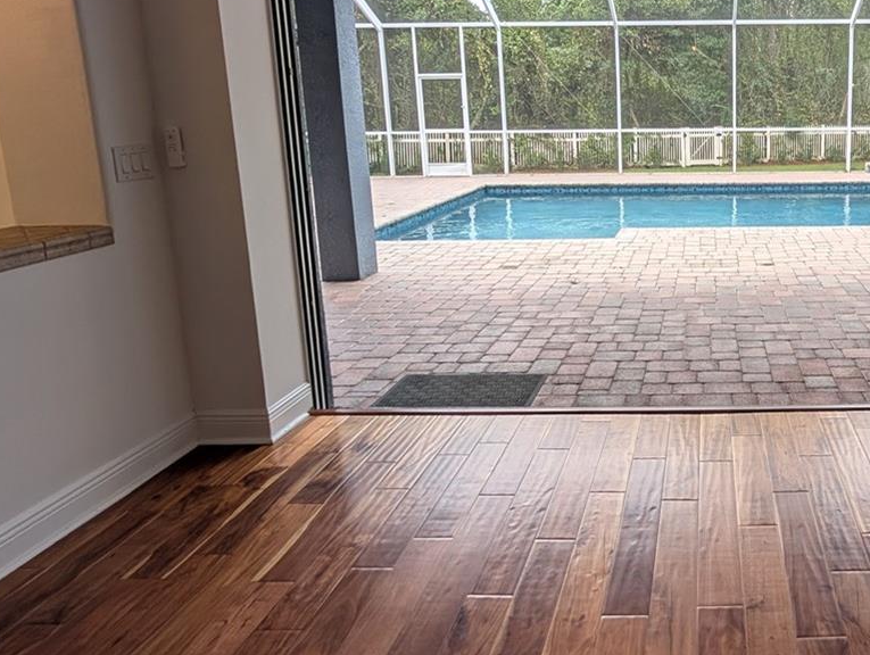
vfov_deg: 53.7
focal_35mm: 25
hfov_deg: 62.6
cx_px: 712
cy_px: 210
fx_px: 629
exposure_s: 1/160
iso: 49
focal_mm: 2.02
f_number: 1.7
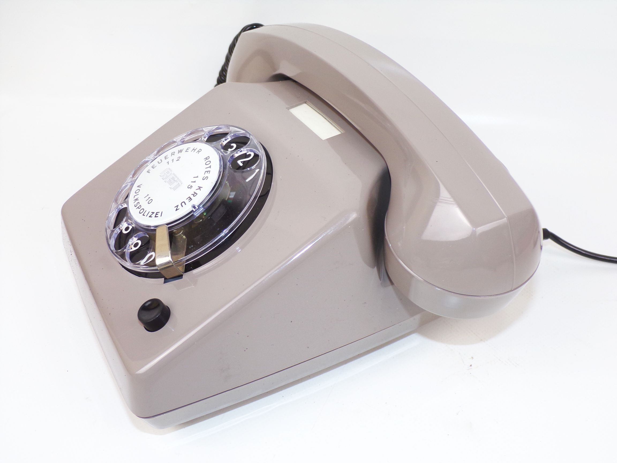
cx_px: 308
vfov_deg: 38.7
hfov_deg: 50.1
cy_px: 232
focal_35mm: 37
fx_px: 659
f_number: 3.3
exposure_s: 1/40
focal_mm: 6.6
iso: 80
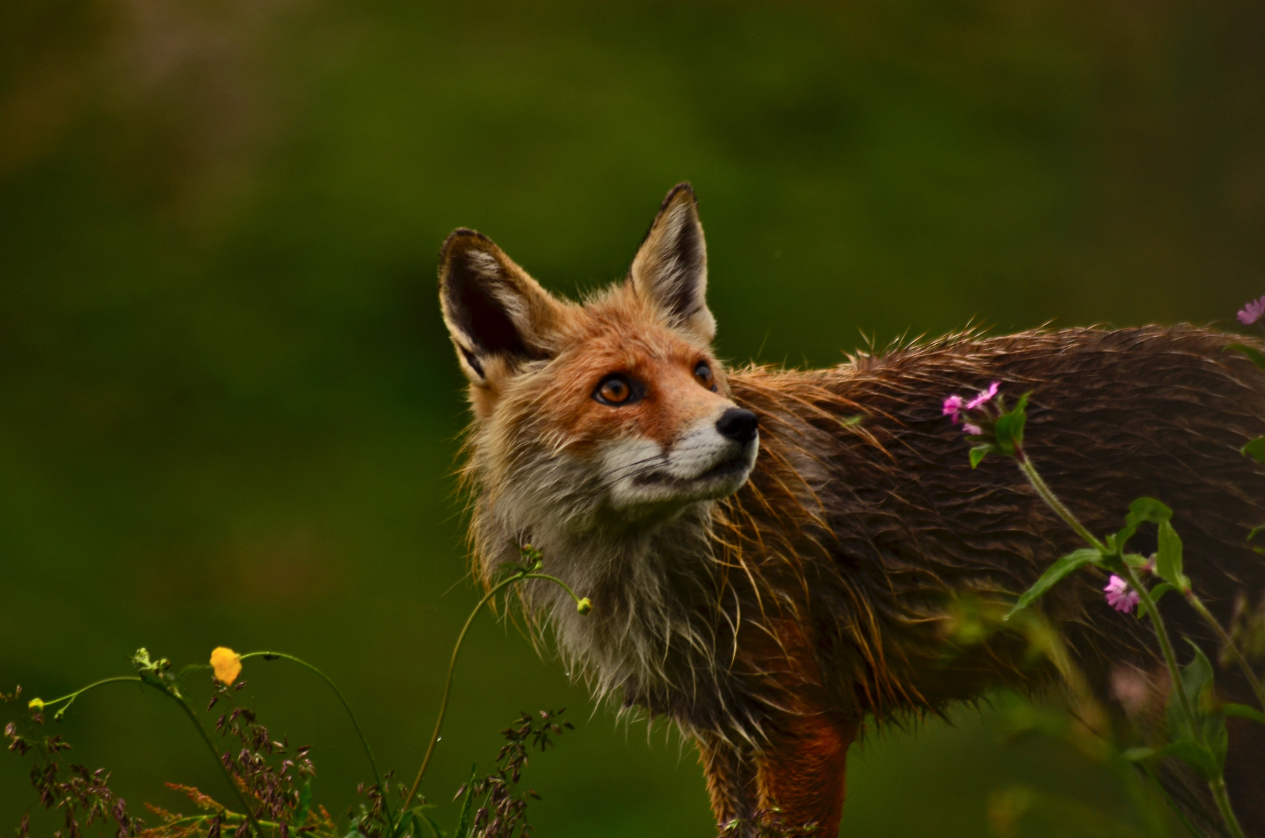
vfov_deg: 3.0
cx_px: 632
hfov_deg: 4.6
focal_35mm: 450
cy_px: 419
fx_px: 15781
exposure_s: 1/100
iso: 100
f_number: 5.6
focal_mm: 300
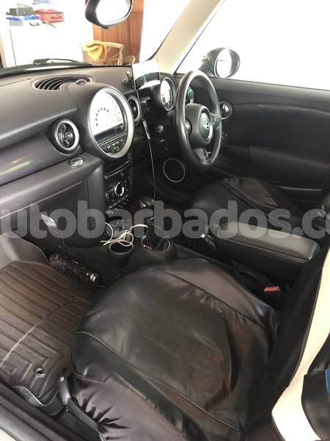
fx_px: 356
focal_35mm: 28
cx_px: 165
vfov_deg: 63.4
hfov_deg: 49.7
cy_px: 220
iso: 80
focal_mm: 4
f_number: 1.8
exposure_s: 1/4
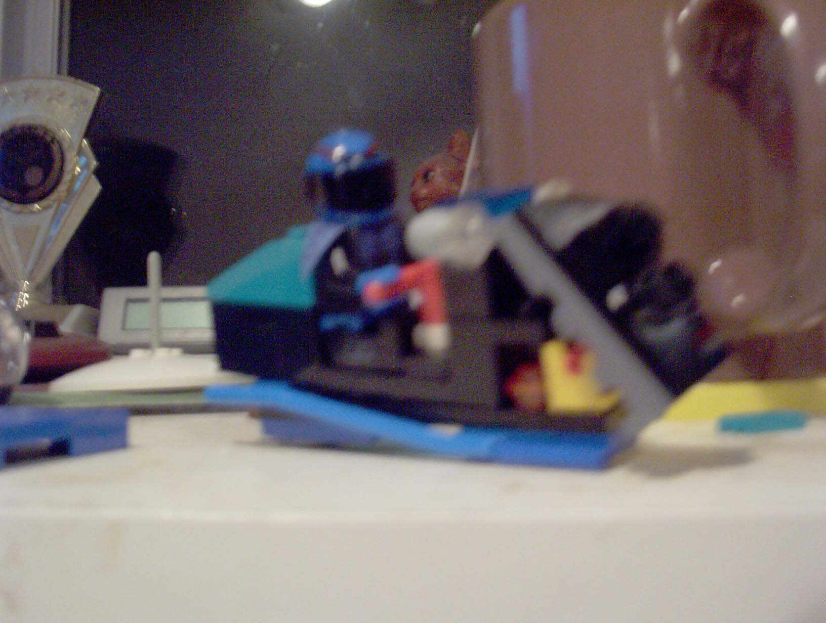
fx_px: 933
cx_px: 413
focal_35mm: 39
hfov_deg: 47.8
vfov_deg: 37.0
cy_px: 312
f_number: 4.5
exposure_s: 1/8
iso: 200
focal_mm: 6
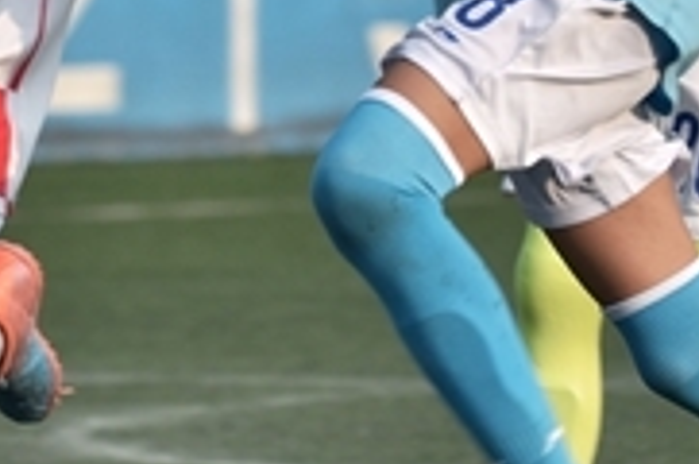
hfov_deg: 2.6
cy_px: 56
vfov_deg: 1.7
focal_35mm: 791
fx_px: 15331
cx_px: 405
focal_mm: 220
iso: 100
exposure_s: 1/320
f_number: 8
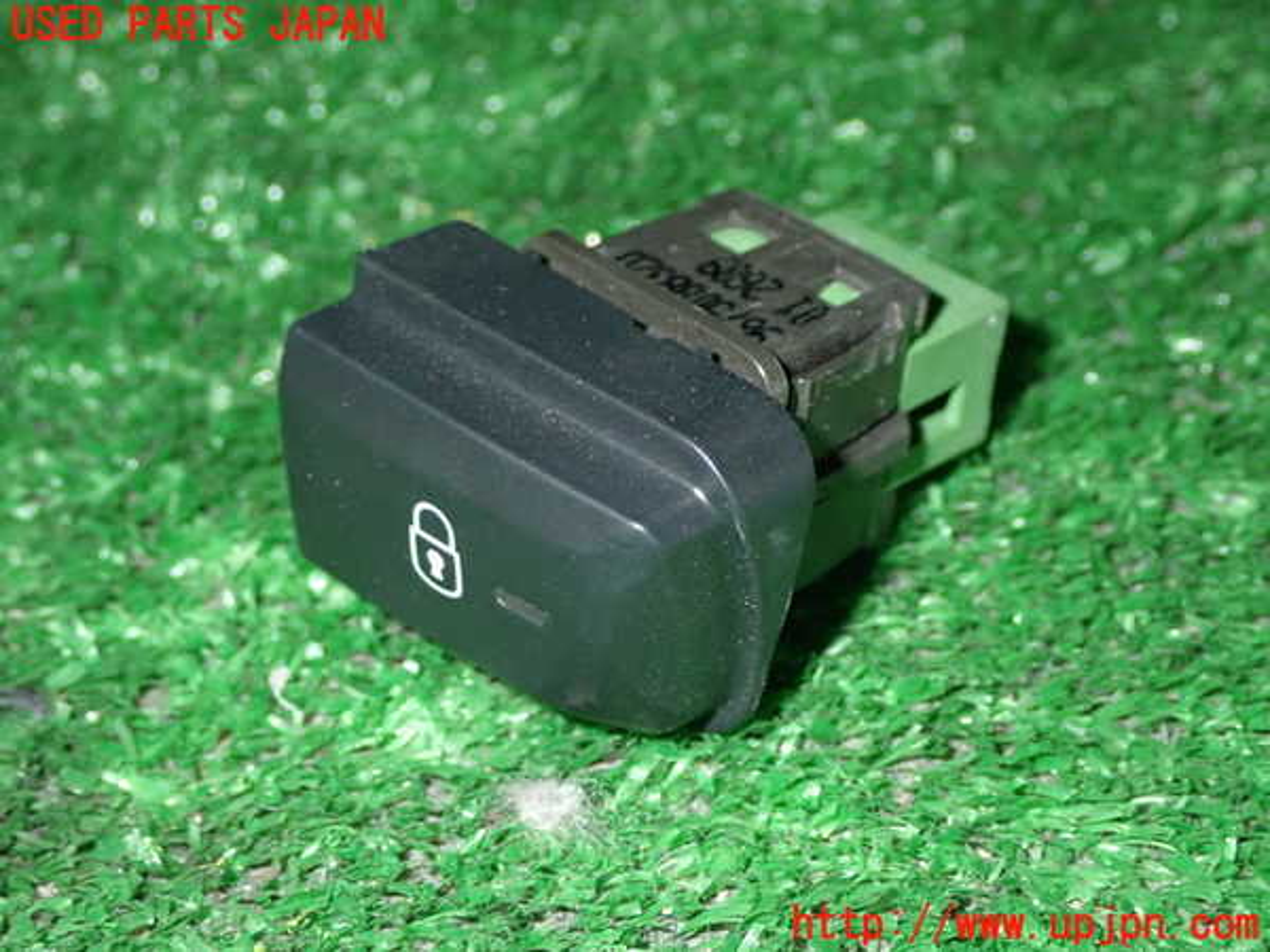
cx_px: 635
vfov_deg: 20.7
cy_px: 476
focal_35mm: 71
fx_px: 2605
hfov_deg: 27.4
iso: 800
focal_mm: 12.73
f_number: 11
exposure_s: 1/60
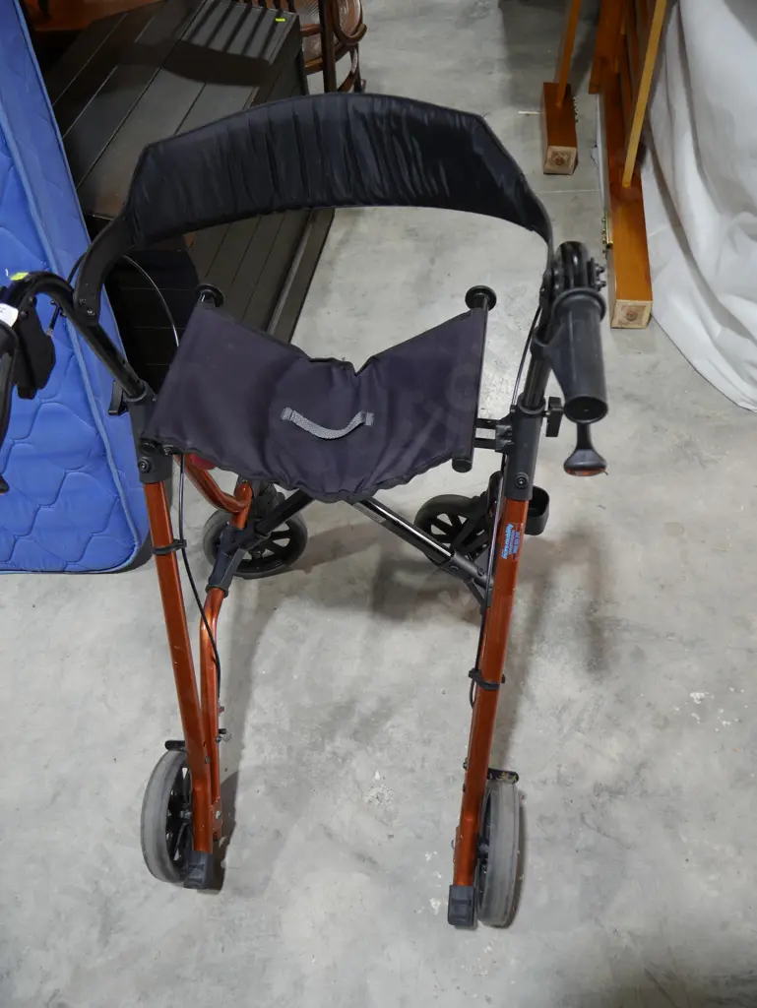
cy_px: 504
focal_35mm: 30
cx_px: 378
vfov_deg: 59.9
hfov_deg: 46.8
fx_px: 874
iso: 250
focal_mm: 15
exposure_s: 1/60
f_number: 3.6
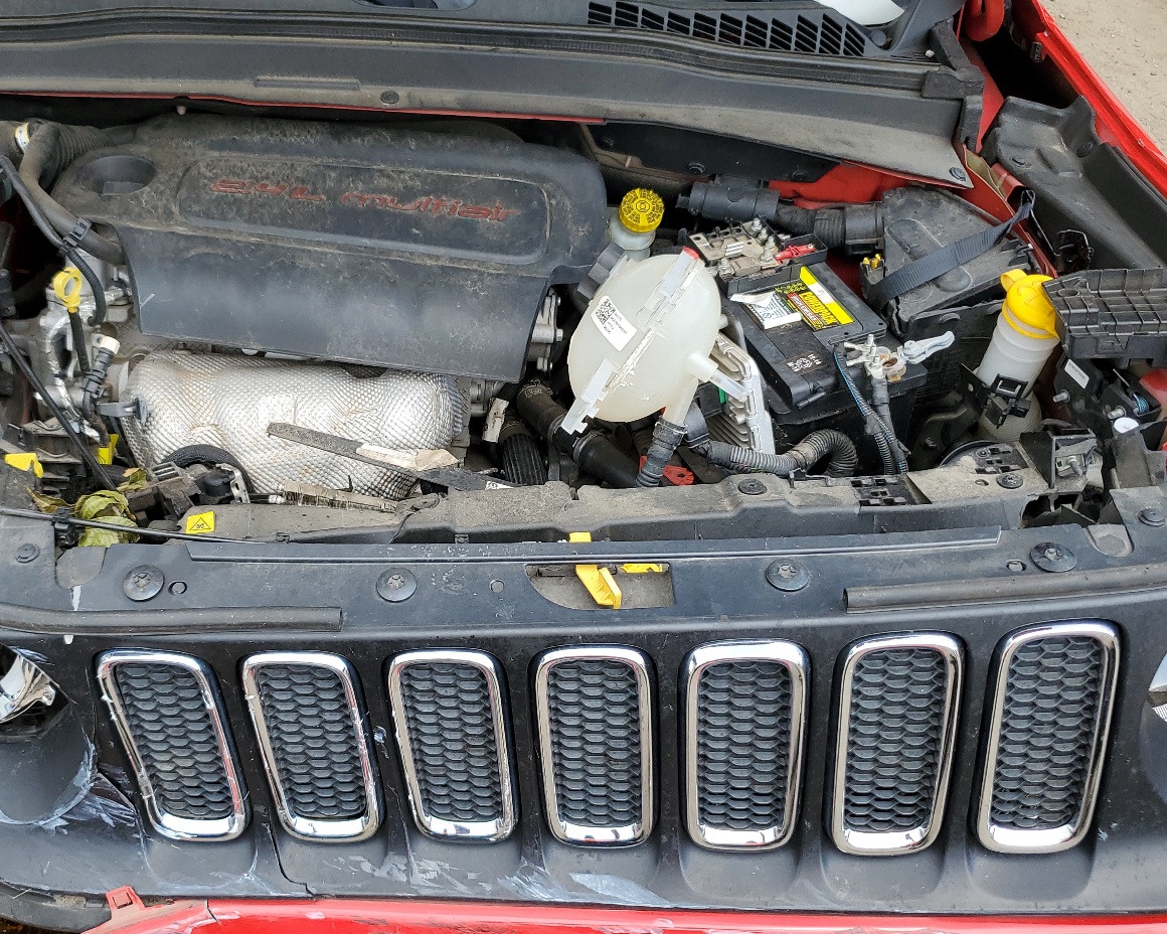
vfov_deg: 42.2
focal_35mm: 35
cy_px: 495
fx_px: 1209
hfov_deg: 51.3
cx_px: 490
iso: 50
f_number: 1.5
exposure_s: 1/385
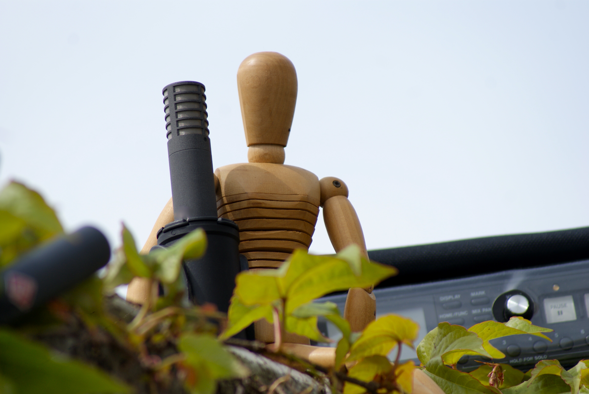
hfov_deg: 6.0
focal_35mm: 345
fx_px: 5651
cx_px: 294
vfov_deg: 4.0
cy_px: 197
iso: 100
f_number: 6.3
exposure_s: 1/400
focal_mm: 230
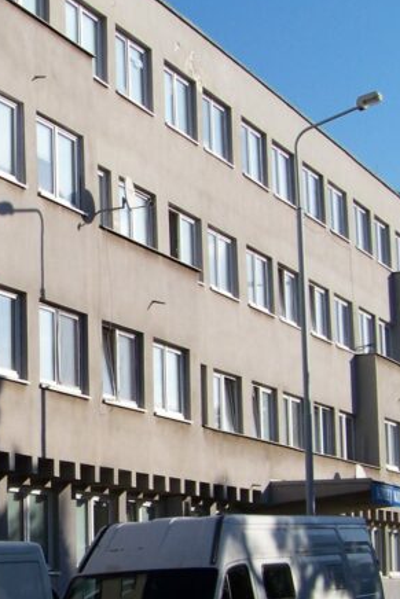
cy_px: 371
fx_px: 1499
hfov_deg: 14.9
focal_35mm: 90
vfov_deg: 22.6
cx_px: -23
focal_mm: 5.85
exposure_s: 1/500
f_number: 4
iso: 64
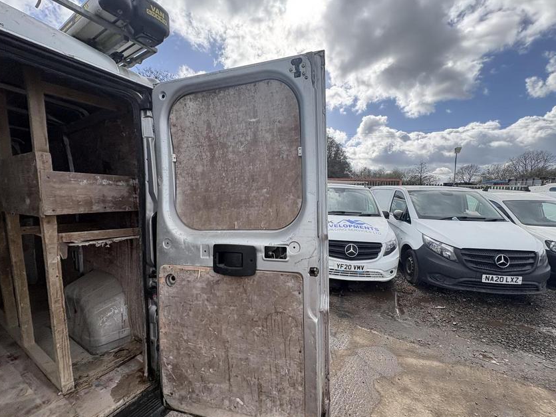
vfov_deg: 81.7
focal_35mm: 15
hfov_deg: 98.2
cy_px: 211
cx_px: 280
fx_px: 241
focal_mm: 2.22
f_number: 2.2
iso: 50
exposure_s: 1/1034
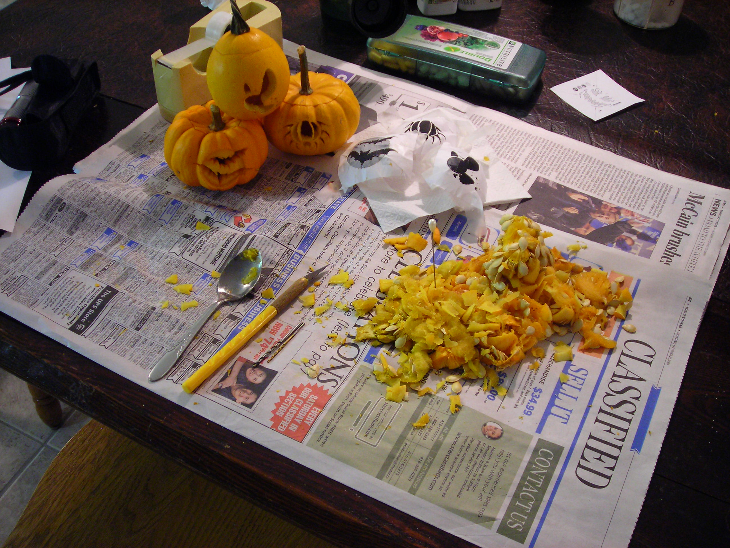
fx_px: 801
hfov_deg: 49.0
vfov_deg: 37.7
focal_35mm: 38
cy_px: 274
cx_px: 365
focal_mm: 6.3
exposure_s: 1/4
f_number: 3.2
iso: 149
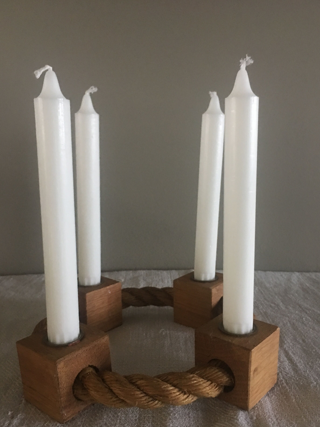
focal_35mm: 32
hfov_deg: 44.1
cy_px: 233
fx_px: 394
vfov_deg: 56.7
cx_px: 169
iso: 125
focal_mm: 4.15
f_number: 2.2
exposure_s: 1/8
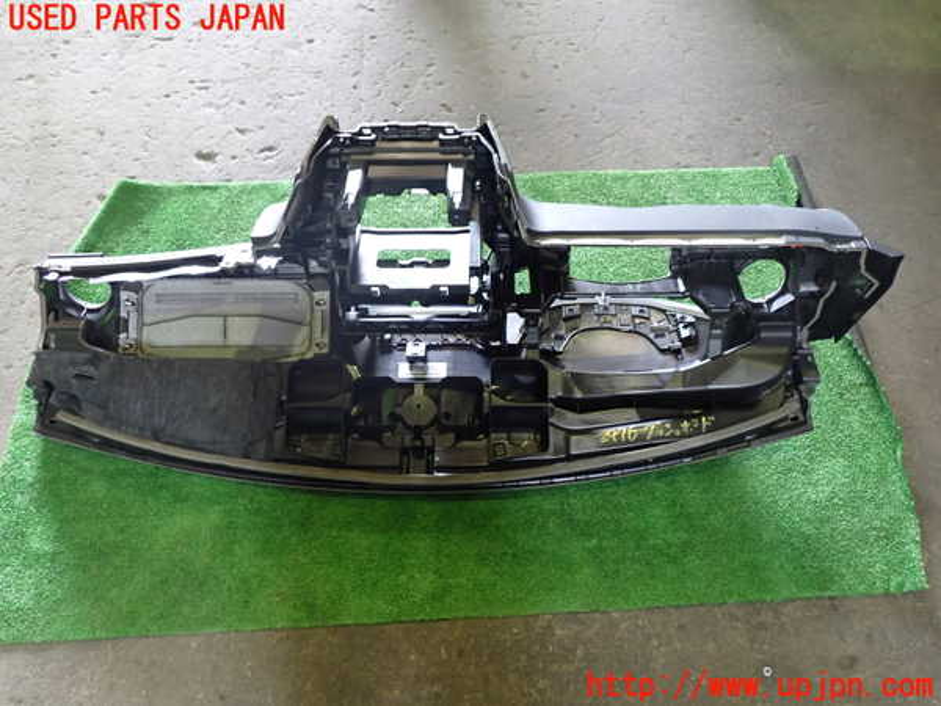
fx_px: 816
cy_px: 353
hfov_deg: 60.0
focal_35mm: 30
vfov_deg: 46.8
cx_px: 470
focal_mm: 5.4
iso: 400
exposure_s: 1/30
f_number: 2.3
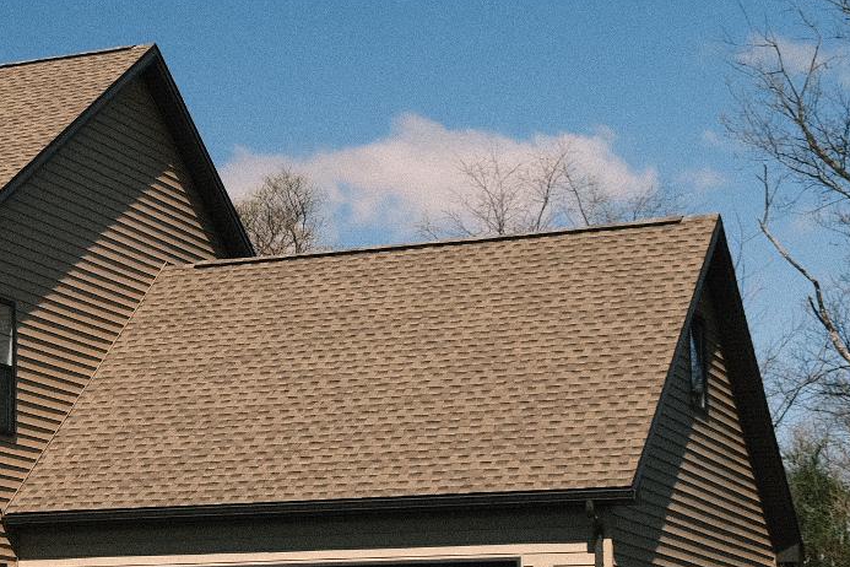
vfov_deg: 13.7
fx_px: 2361
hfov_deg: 19.7
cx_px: -50
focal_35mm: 100
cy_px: 379
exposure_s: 1/950
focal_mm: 26
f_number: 5.6
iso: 400
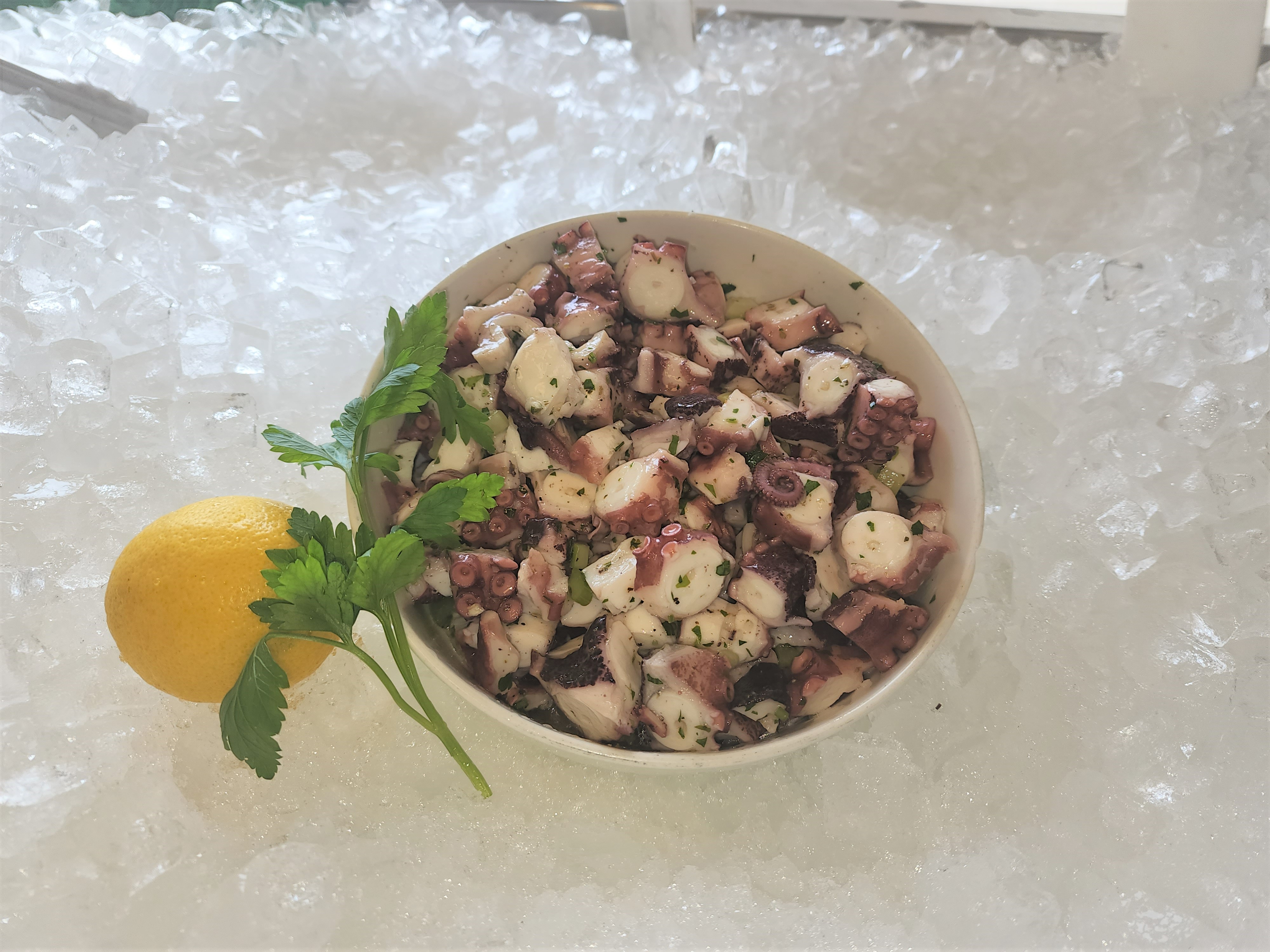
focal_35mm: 23
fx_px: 844
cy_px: 476
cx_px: 635
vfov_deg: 58.9
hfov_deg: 73.9
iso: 12
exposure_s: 1/178
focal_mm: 6.4
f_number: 1.8
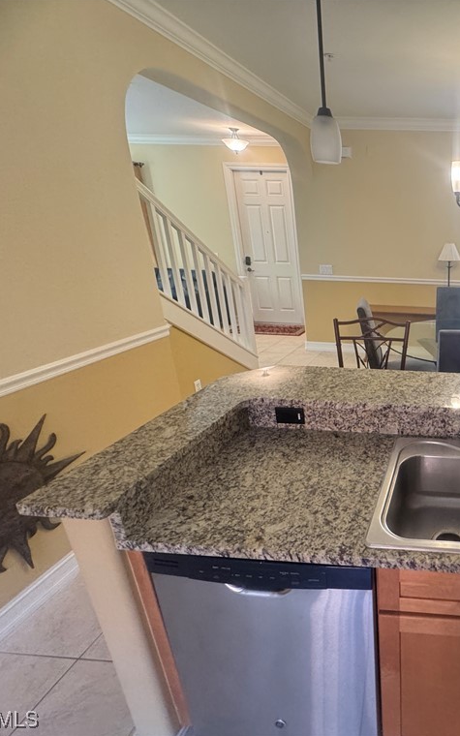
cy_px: 369
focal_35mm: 20
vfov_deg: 85.1
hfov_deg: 50.4
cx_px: 442
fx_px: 401
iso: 400
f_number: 2.2
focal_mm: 2.22
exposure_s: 1/60
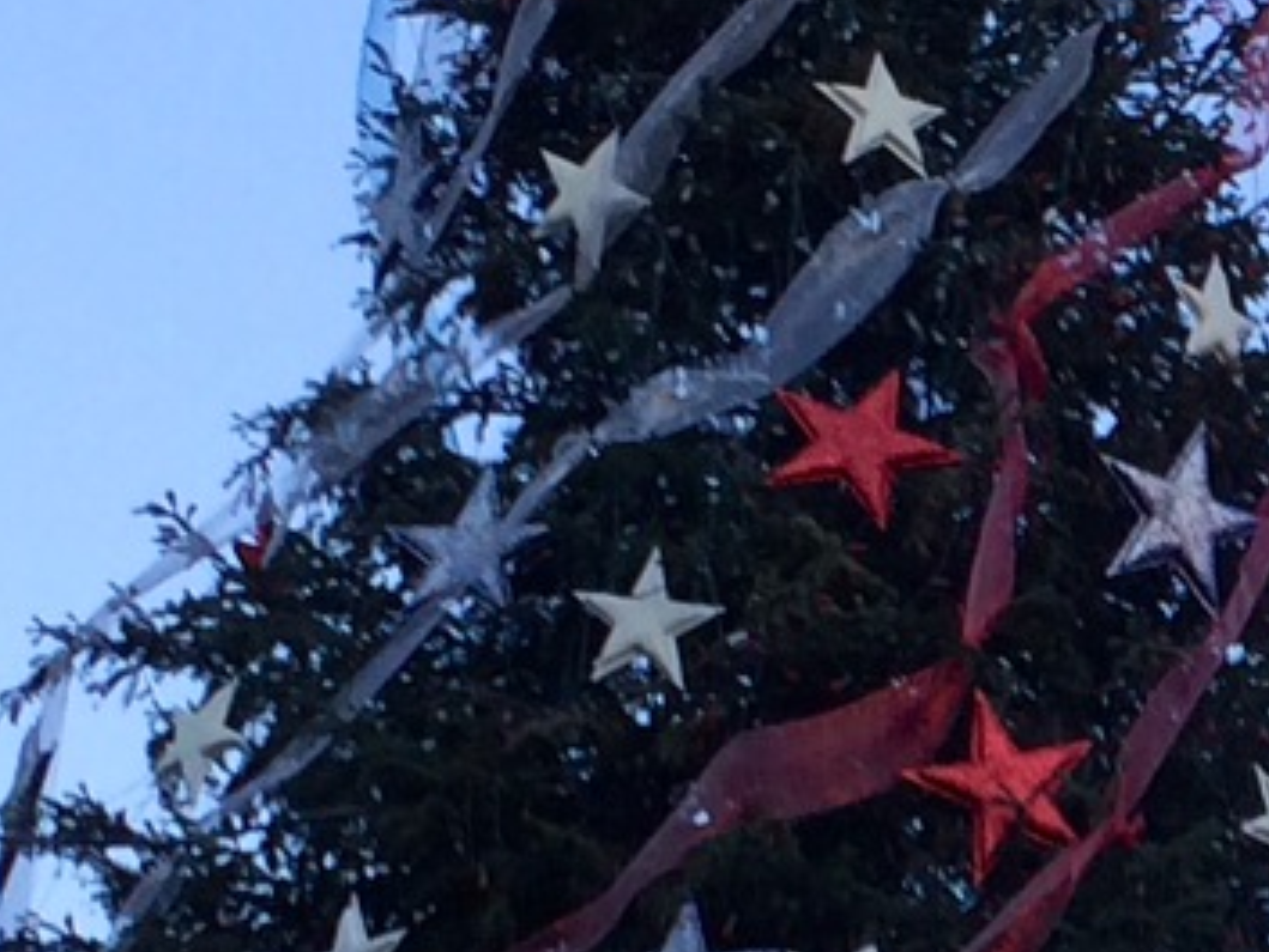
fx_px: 6381
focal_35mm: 174
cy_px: 1265
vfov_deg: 8.4
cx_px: 1823
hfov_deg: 11.0
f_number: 2.2
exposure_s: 1/351
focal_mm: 4.12
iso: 32
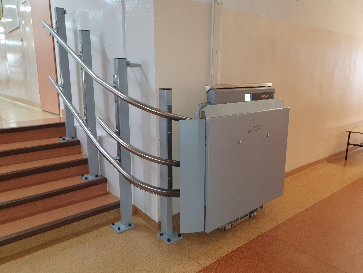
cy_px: 136
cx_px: 182
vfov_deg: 53.1
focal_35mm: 26
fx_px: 273
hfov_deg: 67.3
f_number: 1.5
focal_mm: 4.32
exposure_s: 1/33
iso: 100
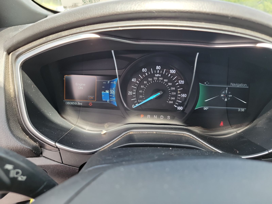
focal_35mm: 24
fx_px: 189
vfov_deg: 56.8
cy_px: 102
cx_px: 136
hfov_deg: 71.6
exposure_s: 1/59
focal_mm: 6.7
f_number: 1.8
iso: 105
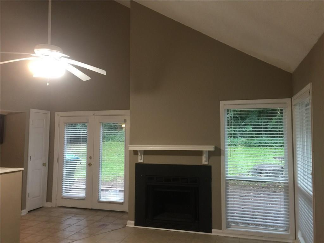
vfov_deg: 48.2
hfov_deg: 61.7
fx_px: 271
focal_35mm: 29
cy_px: 122
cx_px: 162
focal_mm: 4.15
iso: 64
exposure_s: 1/15
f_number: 2.2
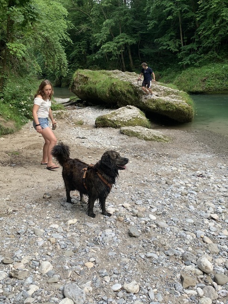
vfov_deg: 58.3
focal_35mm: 31
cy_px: 159
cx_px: 118
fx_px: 272
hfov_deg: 45.4
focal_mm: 4.25
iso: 32
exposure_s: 1/121
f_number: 1.8
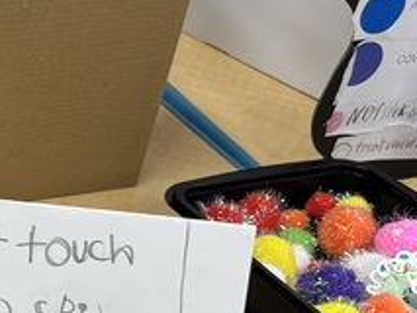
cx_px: -429
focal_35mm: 125
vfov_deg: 11.9
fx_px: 1507
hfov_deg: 13.4
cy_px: 205
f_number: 1.6
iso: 80
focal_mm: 5.96
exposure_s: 1/100
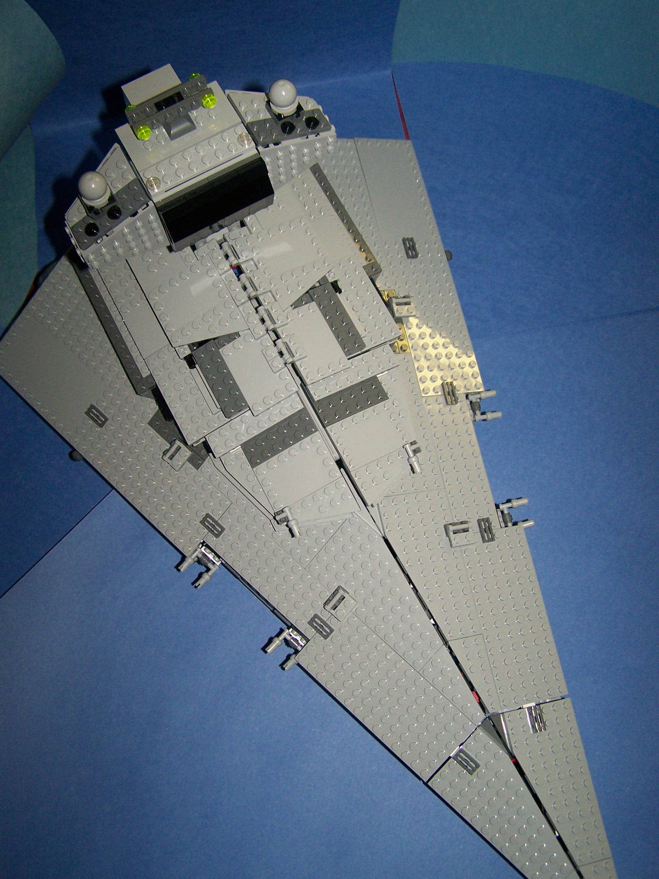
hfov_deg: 37.7
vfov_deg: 49.0
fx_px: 965
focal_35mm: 38
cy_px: 440
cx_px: 330
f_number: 2.8
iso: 160
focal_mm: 6.3
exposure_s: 1/60
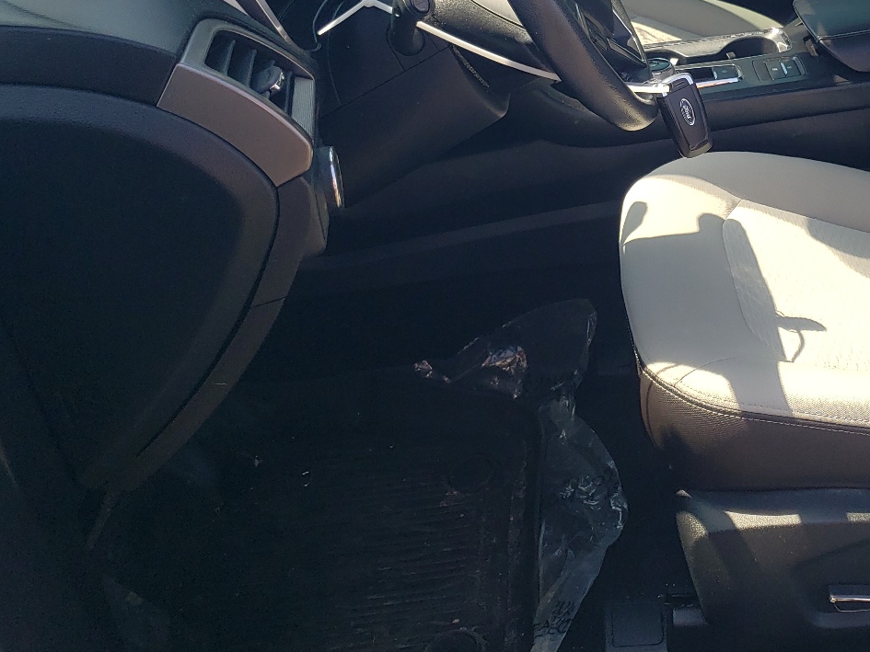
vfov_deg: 31.8
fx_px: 1106
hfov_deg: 40.9
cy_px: 108
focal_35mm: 44
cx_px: 713
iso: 50
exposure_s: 1/909
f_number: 1.5
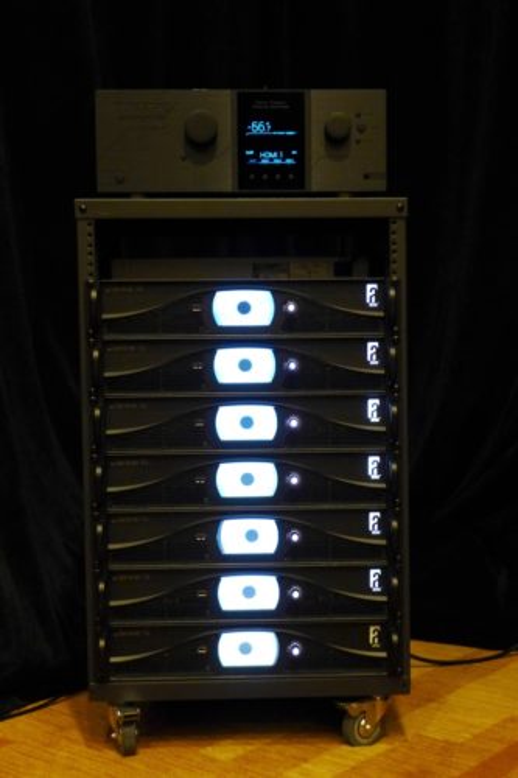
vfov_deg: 36.3
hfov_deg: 24.6
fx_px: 1188
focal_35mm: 55
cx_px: 259
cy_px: 389
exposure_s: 1/50
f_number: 1.9
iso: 800
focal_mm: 10.8
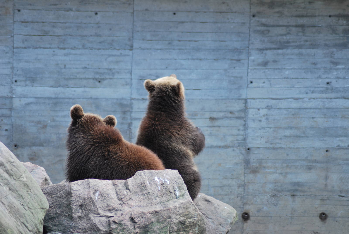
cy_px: 117
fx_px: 1965
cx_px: 174
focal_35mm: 202
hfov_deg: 10.1
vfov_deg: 6.8
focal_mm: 135
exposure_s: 1/125
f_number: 4.5
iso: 250
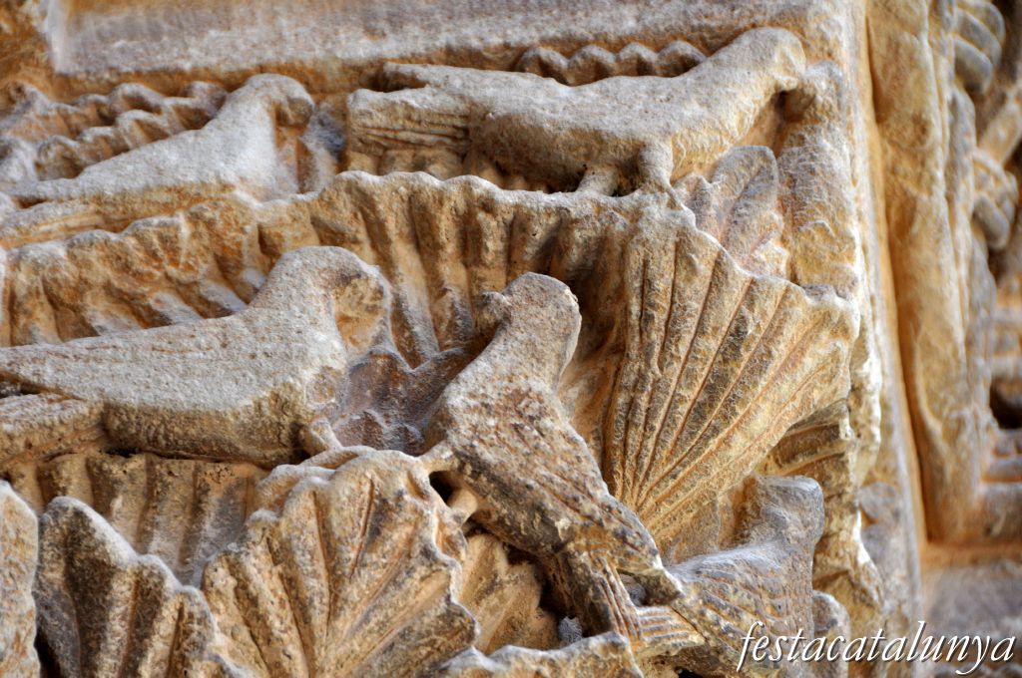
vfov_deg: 4.6
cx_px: 511
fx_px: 8506
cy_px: 339
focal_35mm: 300
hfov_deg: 6.9
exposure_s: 1/200
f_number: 5.6
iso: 500
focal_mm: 200
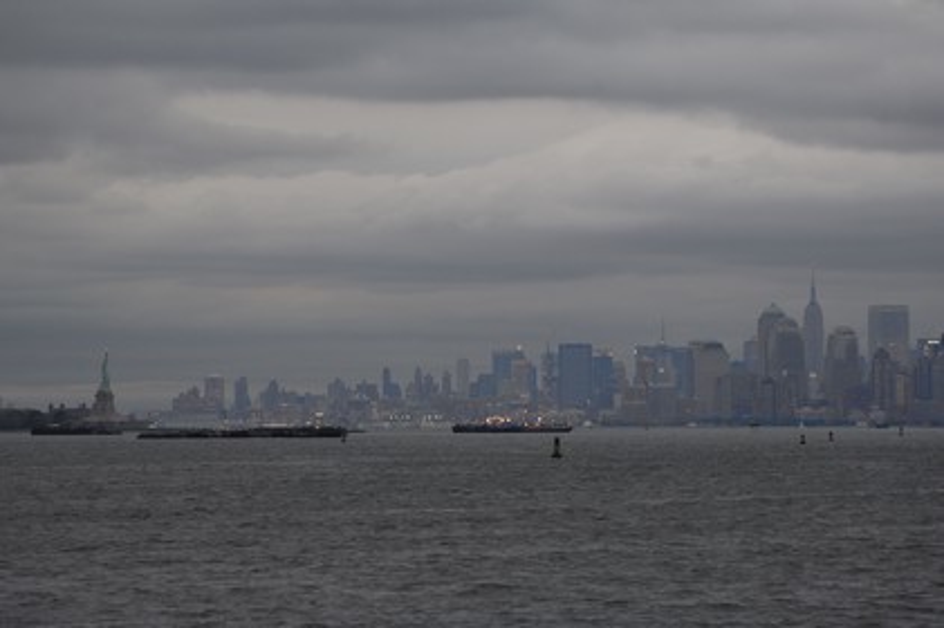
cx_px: 472
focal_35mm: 180
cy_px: 314
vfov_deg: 7.6
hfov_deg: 11.4
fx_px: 4716
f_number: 2.8
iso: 200
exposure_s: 1/60
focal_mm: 120
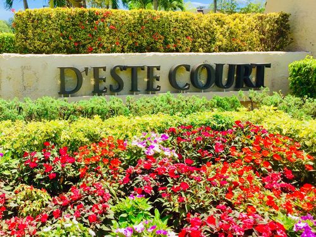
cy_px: 118
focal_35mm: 29
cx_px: 158
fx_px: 265
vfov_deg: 48.2
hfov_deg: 61.7
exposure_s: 1/1412
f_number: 2.2
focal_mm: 4.15
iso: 32
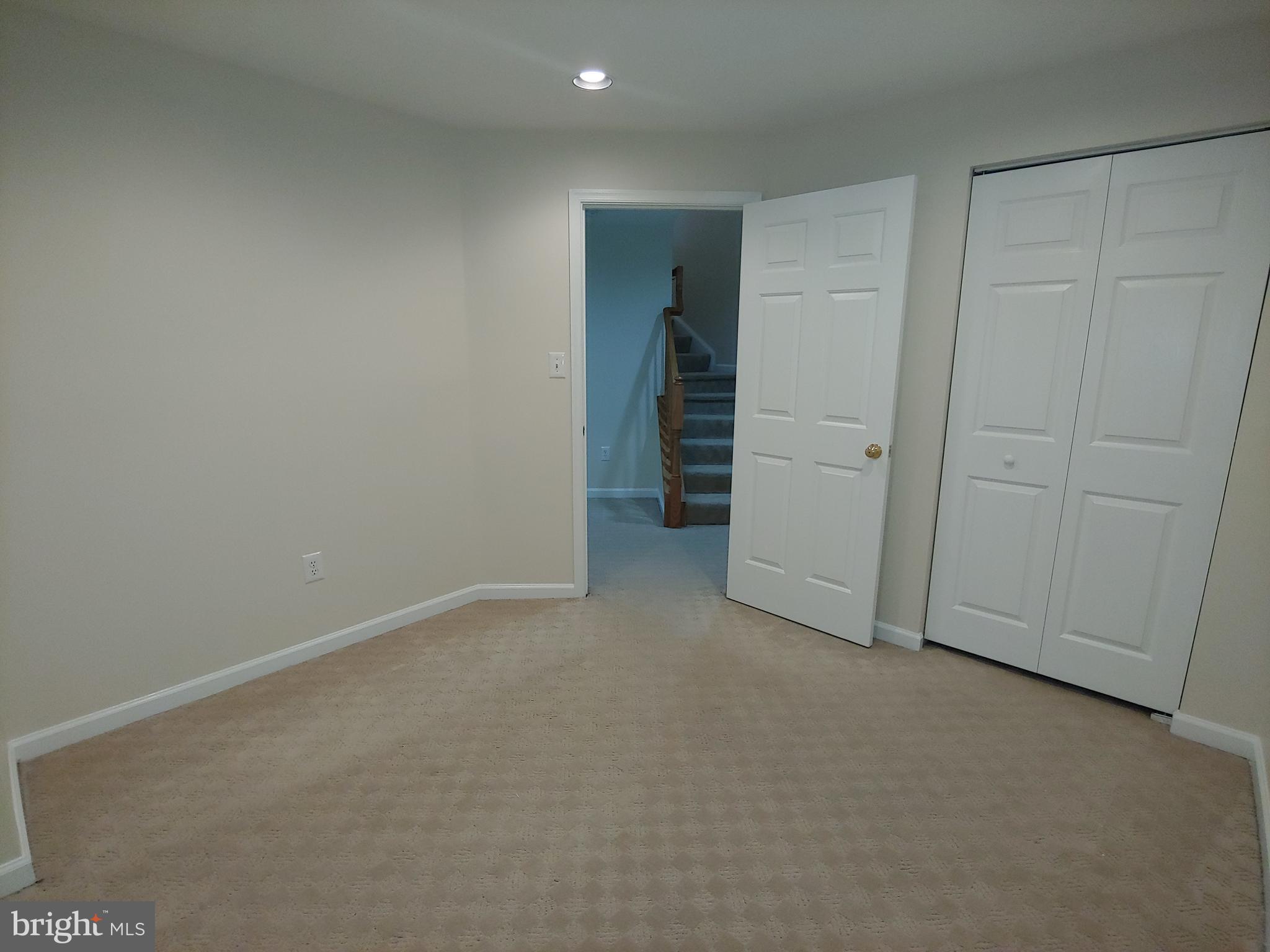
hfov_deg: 94.5
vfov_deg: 78.1
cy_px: 476
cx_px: 635
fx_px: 587
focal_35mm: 16
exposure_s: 1/30
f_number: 1.9
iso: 150
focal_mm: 2.18
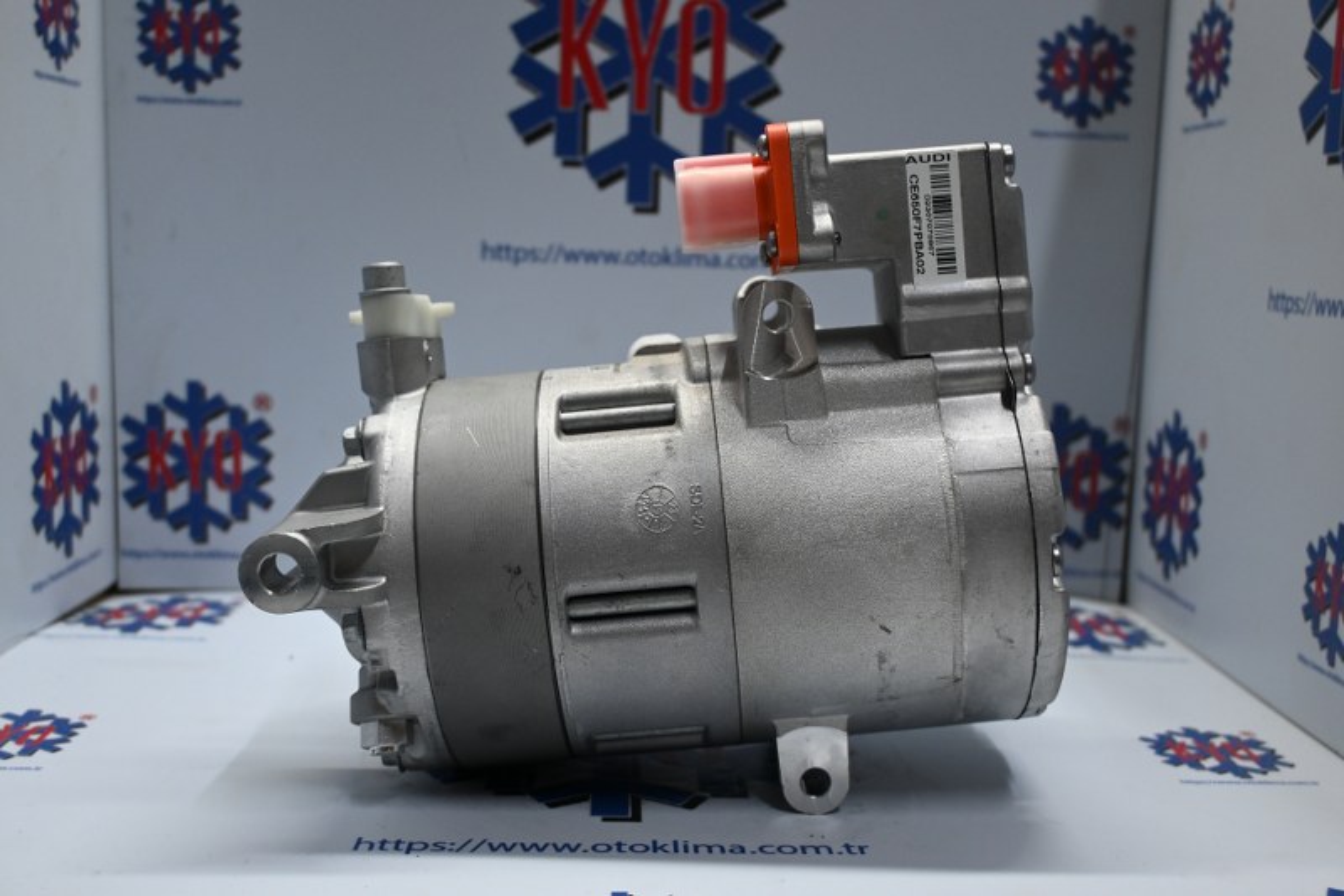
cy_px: 448
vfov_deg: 36.2
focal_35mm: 37
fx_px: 1372
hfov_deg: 52.2
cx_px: 672
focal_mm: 24.5
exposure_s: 1/125
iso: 900
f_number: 4.2
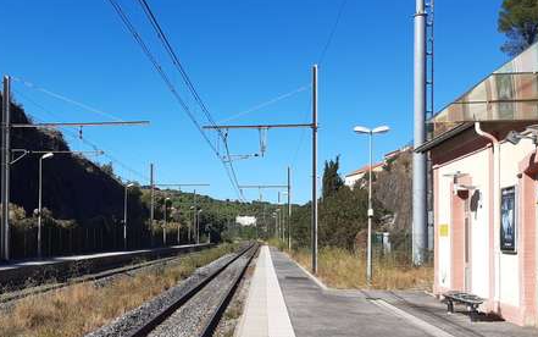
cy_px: 228
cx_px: 181
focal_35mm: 48
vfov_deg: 26.7
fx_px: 704
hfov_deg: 41.3
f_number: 1.7
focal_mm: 3.92
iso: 40
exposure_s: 1/1949
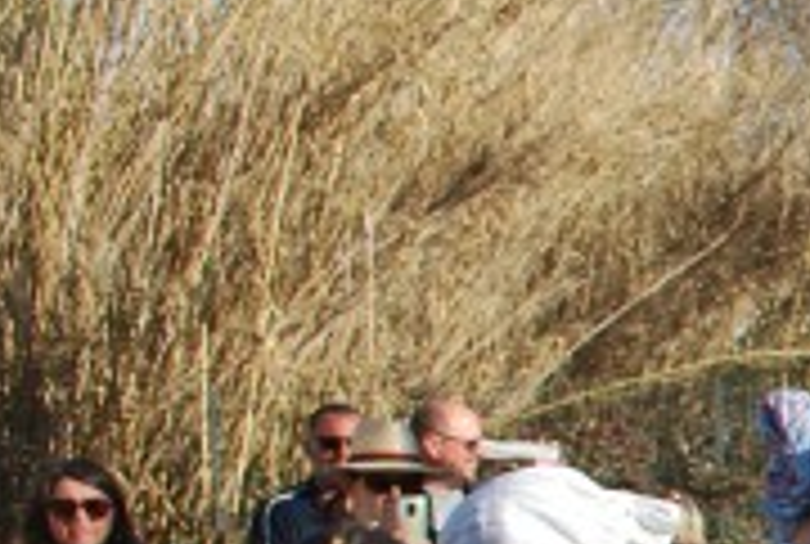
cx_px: 1879
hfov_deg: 12.4
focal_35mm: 134
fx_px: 3023
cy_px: 755
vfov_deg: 10.0
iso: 100
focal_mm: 18
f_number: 7.1
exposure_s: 1/200
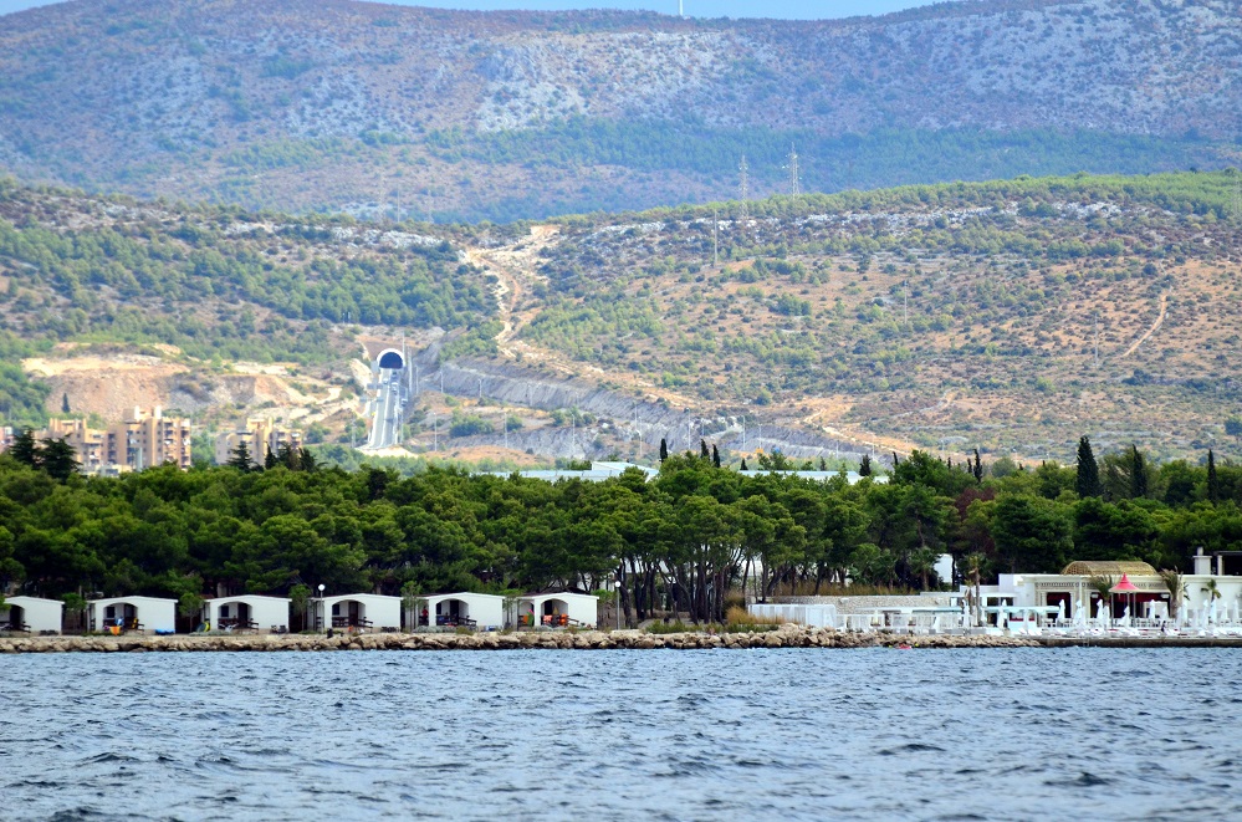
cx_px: 621
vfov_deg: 3.0
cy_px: 411
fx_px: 15488
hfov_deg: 4.6
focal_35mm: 450
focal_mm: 300
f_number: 5.6
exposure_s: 1/2500
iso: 640
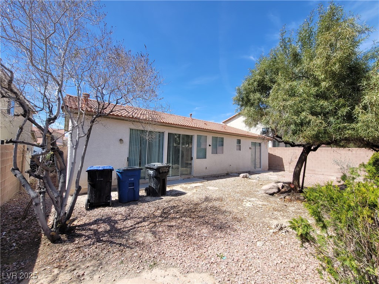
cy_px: 142
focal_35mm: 13
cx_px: 190
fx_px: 142
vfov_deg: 89.9
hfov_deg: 106.2
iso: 64
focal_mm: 2.2
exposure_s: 1/1476
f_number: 2.2
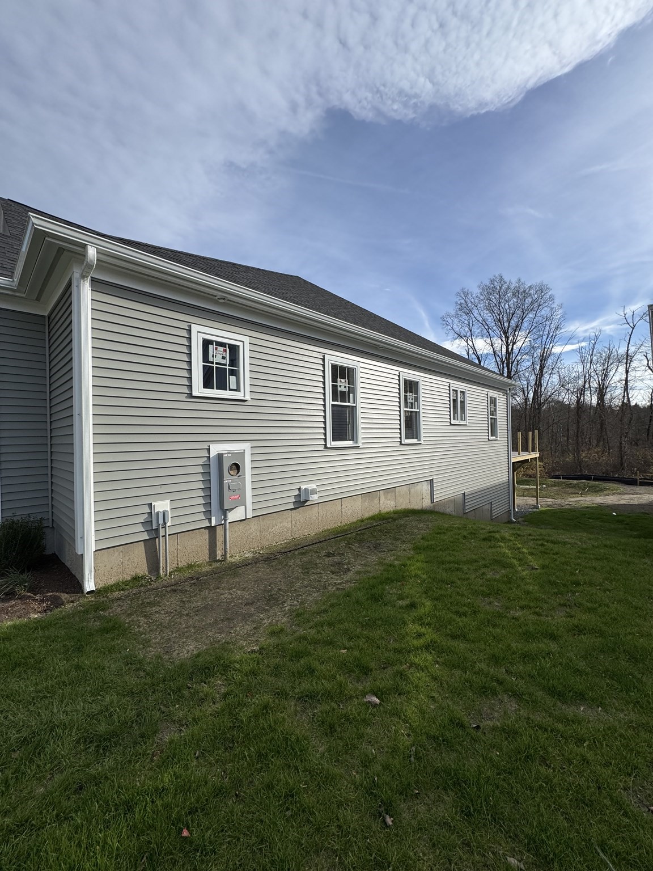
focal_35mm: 14
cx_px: 326
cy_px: 436
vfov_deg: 102.1
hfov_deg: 85.7
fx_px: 352
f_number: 2.2
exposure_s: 1/2273
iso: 50
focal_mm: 2.22
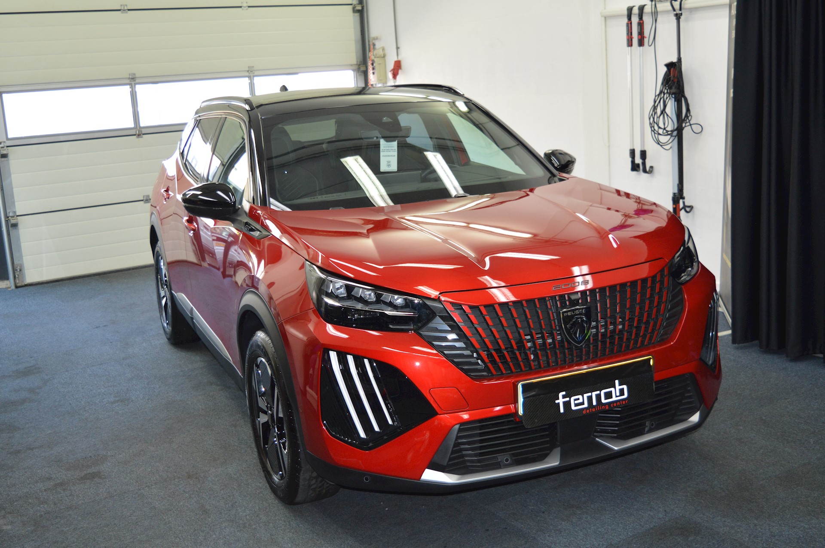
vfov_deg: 33.0
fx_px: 927
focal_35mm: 40
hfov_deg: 48.0
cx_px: 412
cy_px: 274
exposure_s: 1/60
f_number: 4
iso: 560
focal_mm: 27
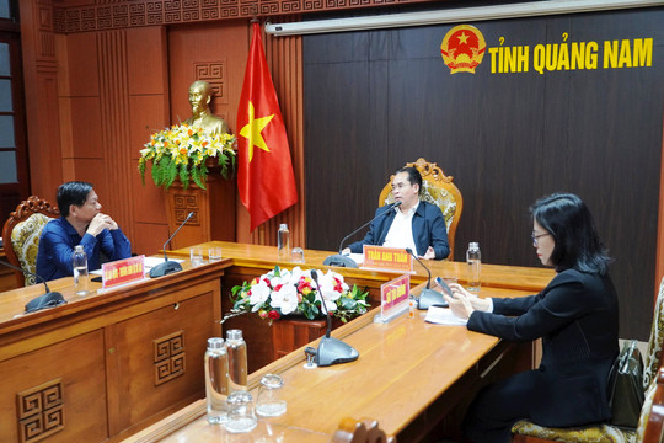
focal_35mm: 42
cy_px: 222
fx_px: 775
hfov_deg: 46.4
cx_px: 332
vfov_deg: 31.9
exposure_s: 1/160
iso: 2500
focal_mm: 28
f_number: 4.5
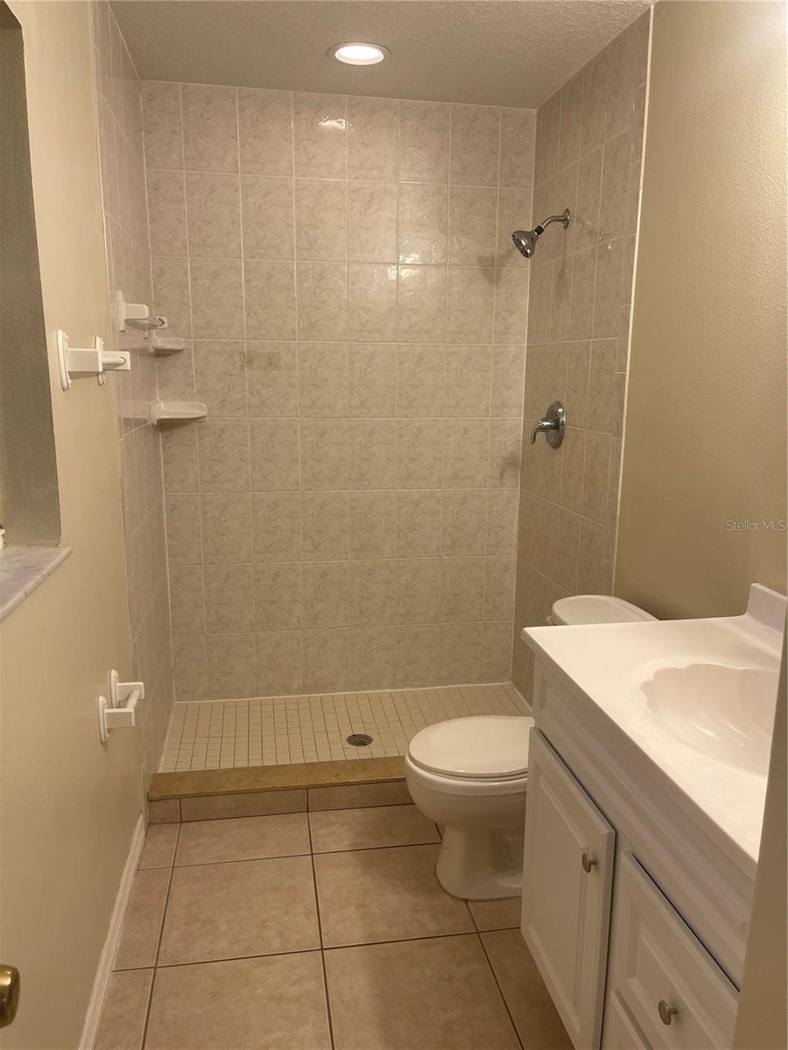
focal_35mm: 25
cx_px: 394
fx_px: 759
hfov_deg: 54.9
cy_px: 525
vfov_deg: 69.4
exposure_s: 1/120
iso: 80
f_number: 1.6
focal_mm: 5.1
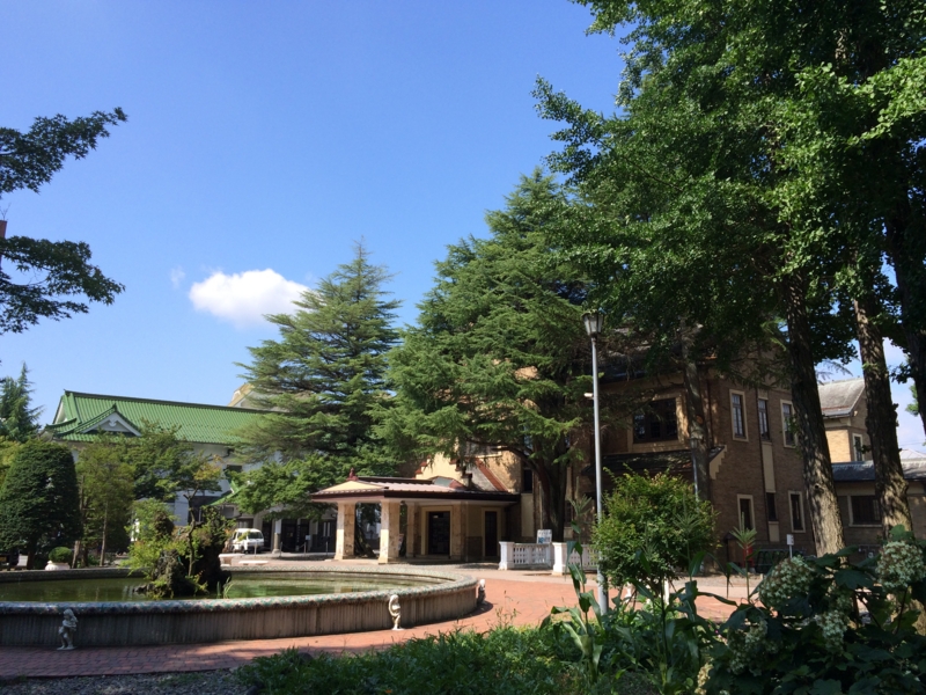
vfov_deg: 46.8
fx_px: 803
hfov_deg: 60.0
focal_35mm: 30
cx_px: 463
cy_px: 348
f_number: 2.2
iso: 40
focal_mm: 4.12
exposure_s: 1/1172
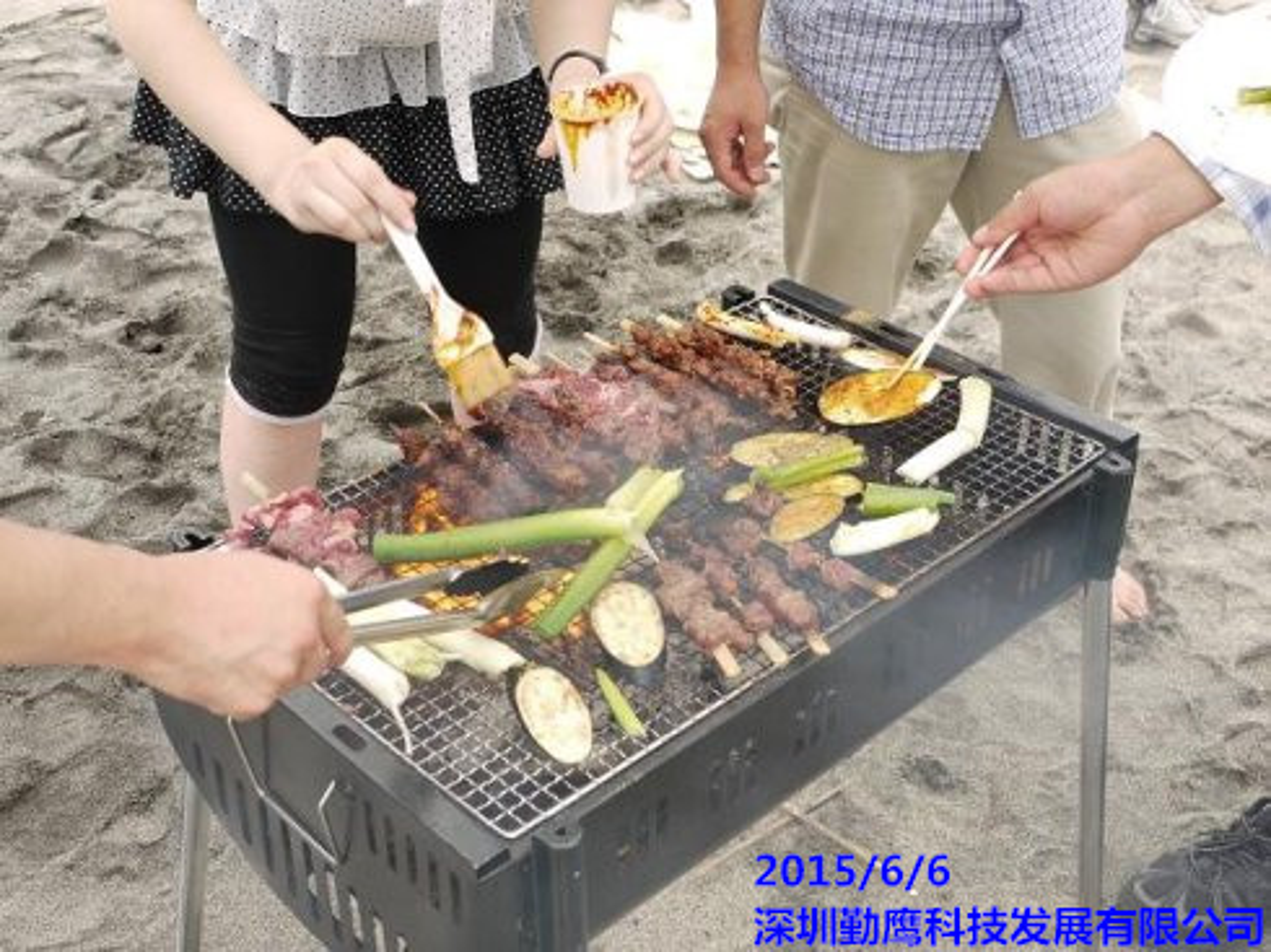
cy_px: 476
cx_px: 636
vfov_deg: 31.5
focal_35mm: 46
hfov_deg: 41.3
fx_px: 1688
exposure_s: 1/125
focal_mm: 23
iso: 100
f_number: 5.6
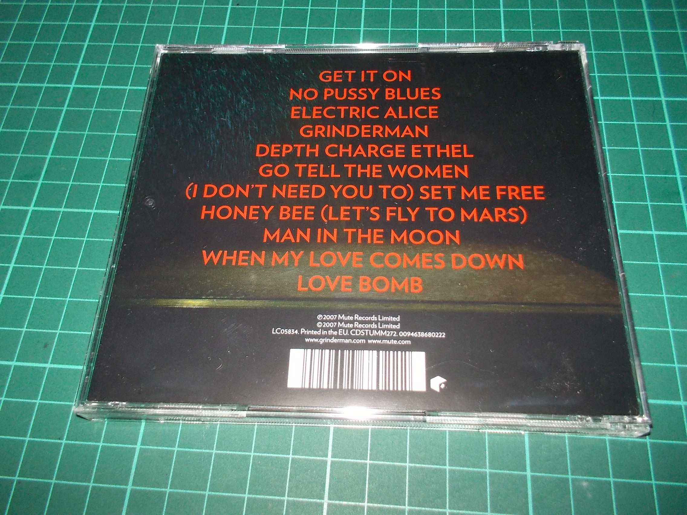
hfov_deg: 61.7
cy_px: 258
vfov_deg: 48.2
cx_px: 344
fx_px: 576
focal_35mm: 29
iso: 200
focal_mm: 4.1
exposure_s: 1/30
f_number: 3.3
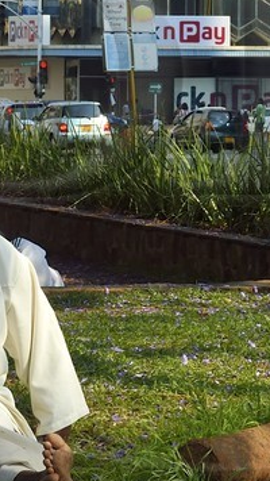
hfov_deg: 6.4
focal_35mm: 188
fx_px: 2395
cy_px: -24
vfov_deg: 11.3
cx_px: 211
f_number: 9
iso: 200
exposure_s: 1/250
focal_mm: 40
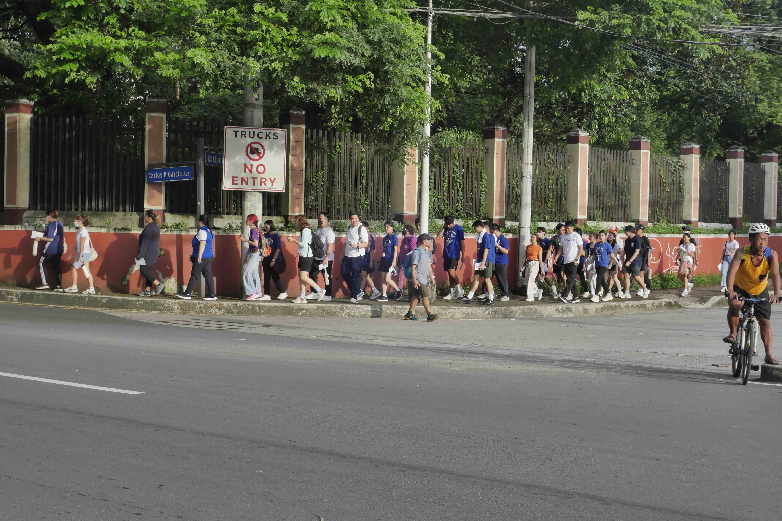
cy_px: 260
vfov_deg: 24.2
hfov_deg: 35.6
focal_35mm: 56
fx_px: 1216
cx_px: 391
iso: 200
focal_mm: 27
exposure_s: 1/125
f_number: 8
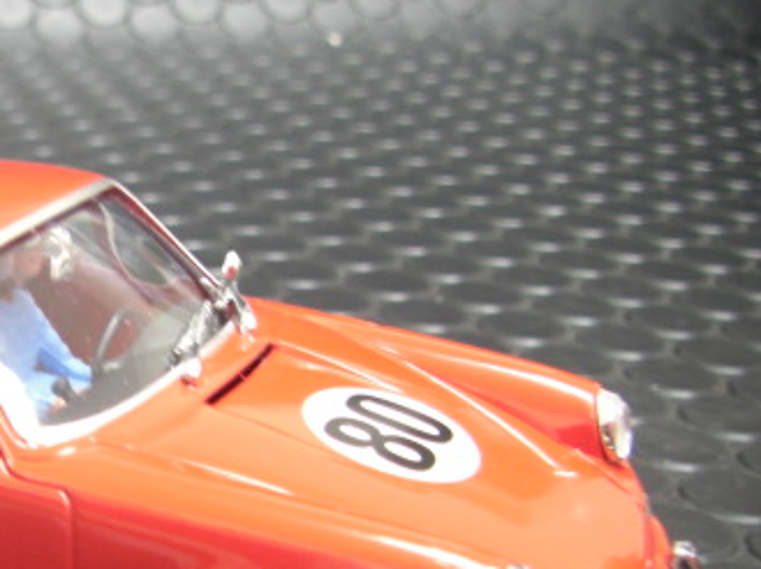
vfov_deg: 19.6
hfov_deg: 25.3
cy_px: 474
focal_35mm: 74
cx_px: 37
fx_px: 1625
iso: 200
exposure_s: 1/10
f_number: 3.4
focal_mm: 6.3
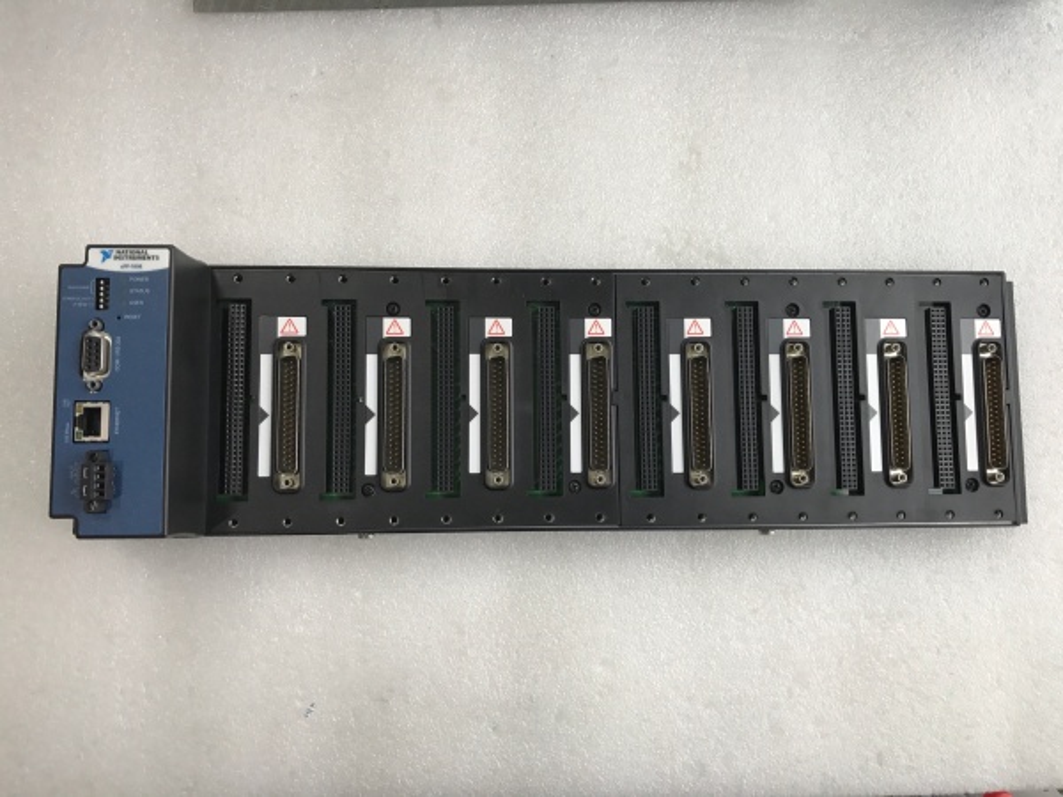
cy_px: 398
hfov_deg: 63.4
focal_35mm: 28
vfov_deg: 49.7
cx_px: 532
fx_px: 860
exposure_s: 1/100
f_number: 1.8
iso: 40
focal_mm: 3.99
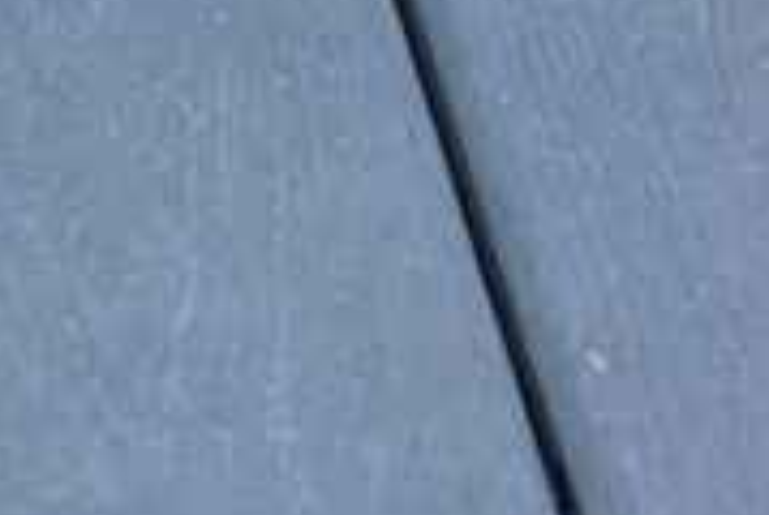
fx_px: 5499
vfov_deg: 5.1
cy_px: -1084
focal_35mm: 257
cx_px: -730
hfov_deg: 7.7
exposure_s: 1/50
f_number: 8
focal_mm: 36
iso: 500
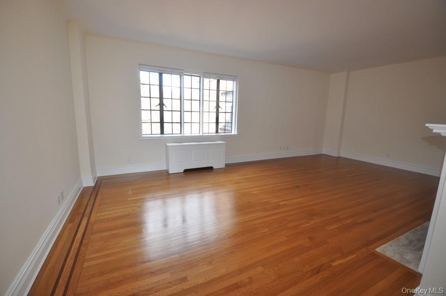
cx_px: 223
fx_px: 186
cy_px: 148
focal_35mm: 15
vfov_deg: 77.2
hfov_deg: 100.5
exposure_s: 1/100
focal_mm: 10
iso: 400
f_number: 5
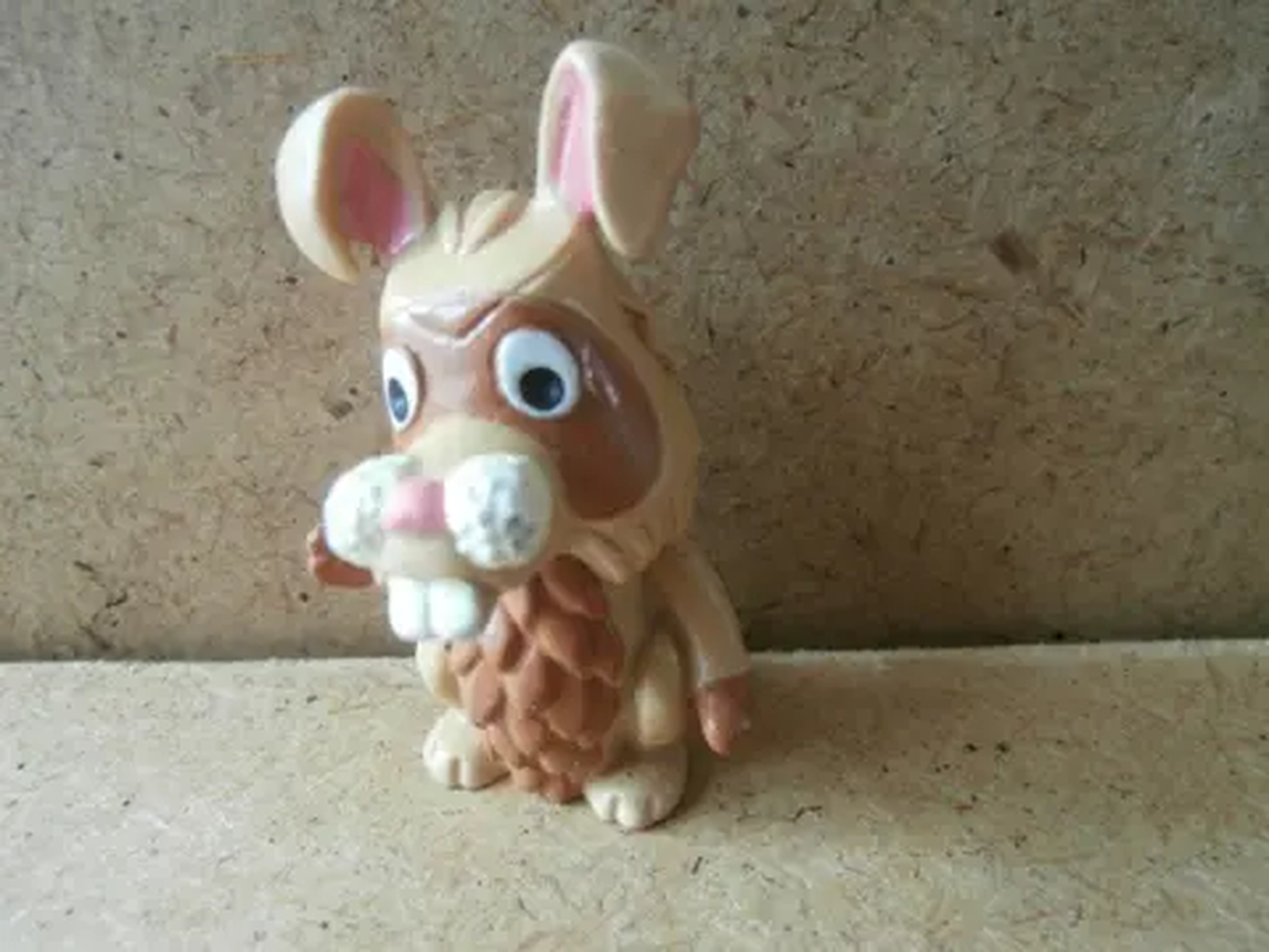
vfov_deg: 56.8
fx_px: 880
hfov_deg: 71.6
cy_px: 476
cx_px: 634
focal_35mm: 24
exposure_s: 1/25
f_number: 3
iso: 200
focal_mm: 4.2
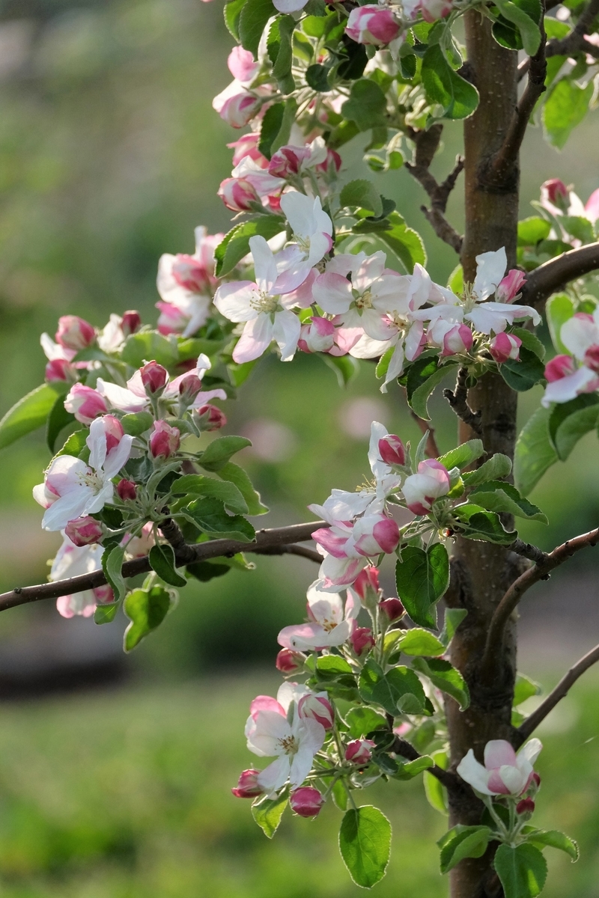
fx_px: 5391
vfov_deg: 9.5
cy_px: 449
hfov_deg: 6.4
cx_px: 300
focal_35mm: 216
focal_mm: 143.9
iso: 1600
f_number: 6
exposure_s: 1/2500
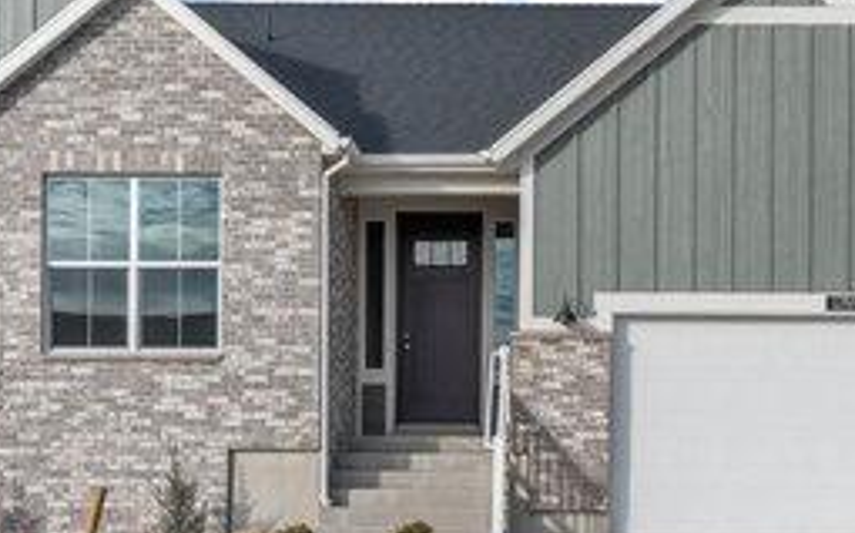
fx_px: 1607
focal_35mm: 69
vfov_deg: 18.8
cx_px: 543
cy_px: 265
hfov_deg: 29.7
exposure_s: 1/160
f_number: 8
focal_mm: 27
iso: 320
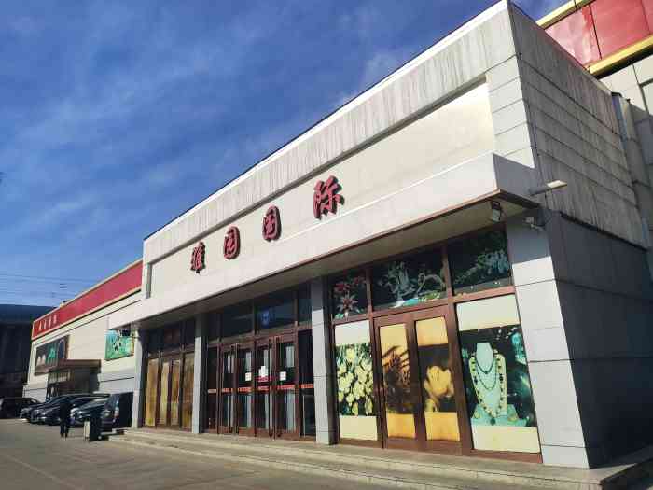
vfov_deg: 53.1
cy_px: 245
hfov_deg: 67.3
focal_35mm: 26
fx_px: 490
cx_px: 326
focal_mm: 4.77
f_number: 1.75
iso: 112
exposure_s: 1/5000
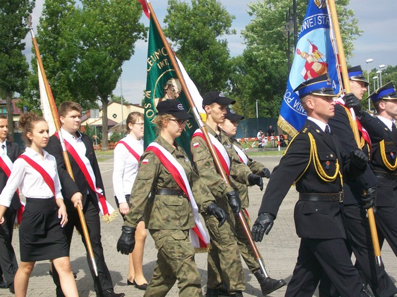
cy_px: 148
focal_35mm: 70
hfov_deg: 27.8
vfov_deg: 21.0
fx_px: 803
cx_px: 198
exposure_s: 1/640
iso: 64
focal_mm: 11.6
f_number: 3.8
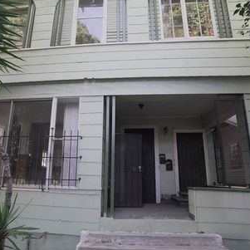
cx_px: 110
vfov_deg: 65.0
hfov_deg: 64.8
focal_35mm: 24
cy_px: 125
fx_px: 196
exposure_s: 1/80
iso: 200
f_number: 3.2
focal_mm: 17
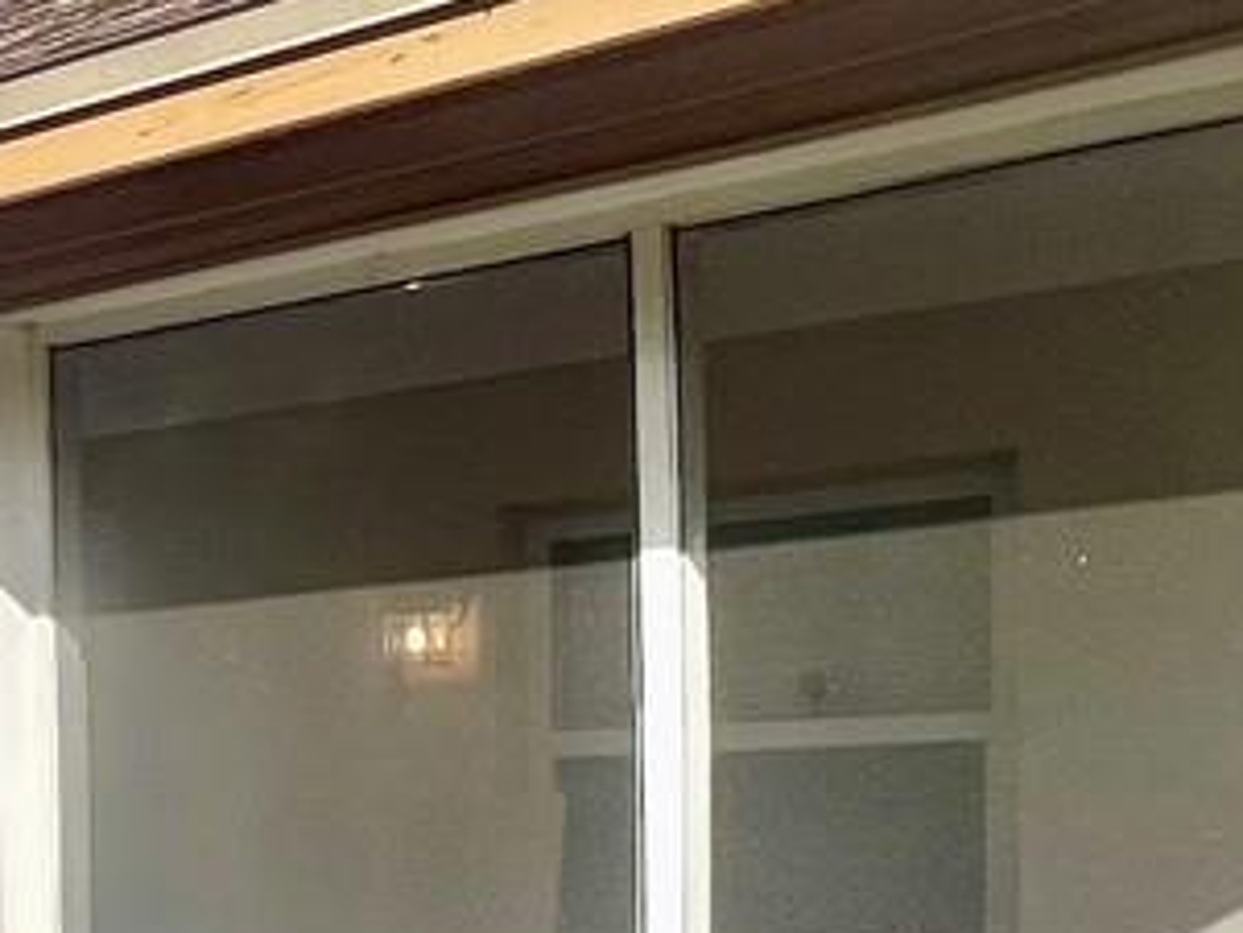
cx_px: -826
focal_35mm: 69
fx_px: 2479
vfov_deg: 20.6
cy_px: 958
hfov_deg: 21.4
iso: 32
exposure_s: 1/1815
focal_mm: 1.57
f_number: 1.8
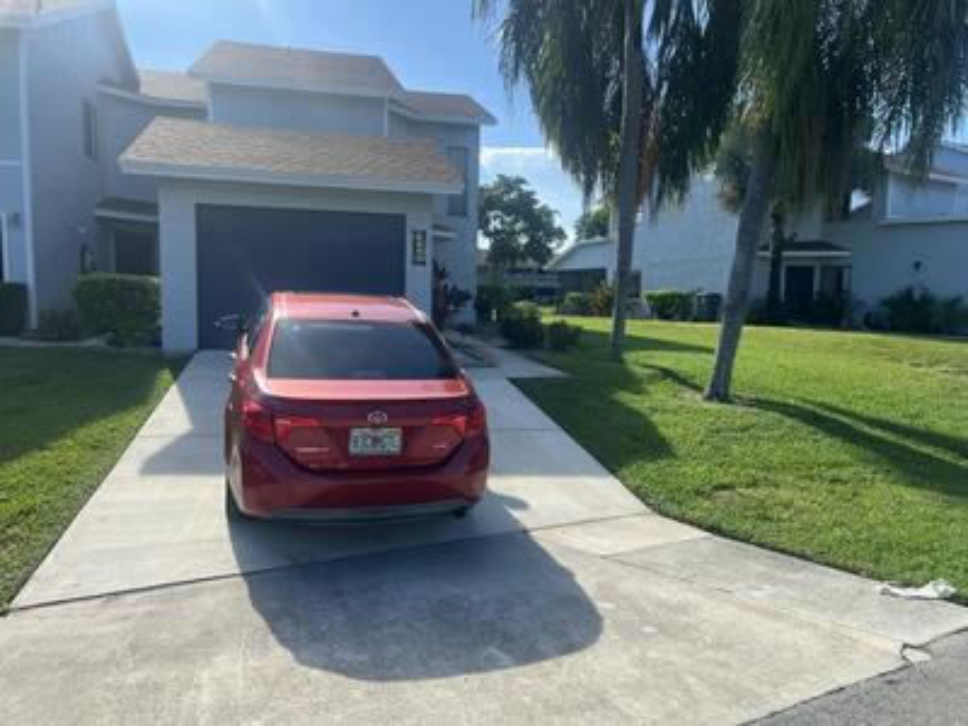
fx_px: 727
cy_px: 363
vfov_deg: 53.1
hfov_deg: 67.3
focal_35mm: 26
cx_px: 484
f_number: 1.5
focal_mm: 5.7
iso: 50
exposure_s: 1/1751
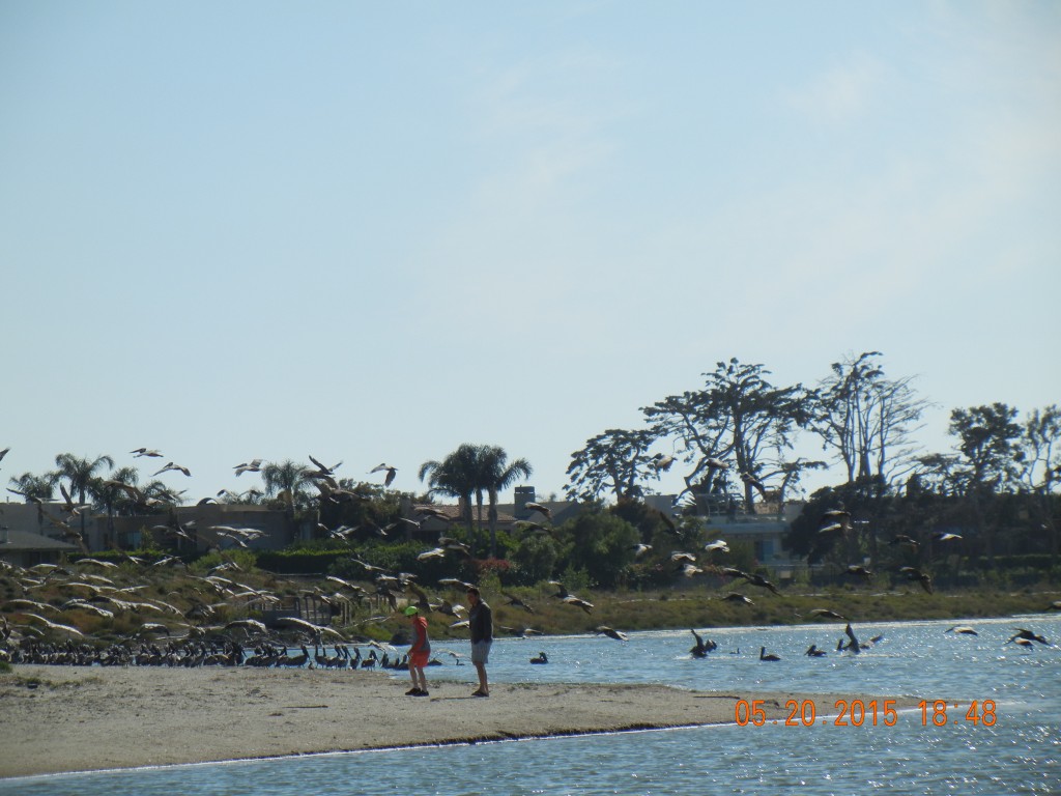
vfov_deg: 8.5
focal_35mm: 174
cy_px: 398
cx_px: 530
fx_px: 5333
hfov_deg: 11.4
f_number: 9.2
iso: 160
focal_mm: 31.4
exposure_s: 1/528
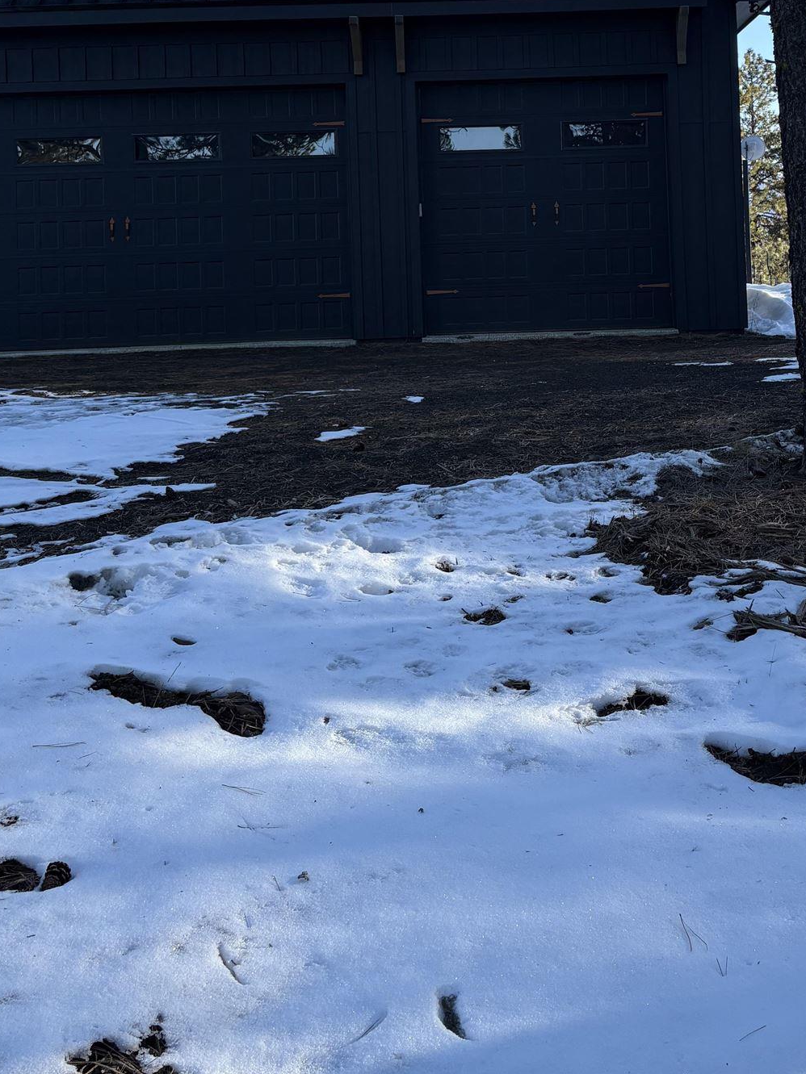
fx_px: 1397
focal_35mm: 45
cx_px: 482
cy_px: 223
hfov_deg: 32.1
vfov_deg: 40.4
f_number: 1.6
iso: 64
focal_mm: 5.96
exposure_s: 1/1311
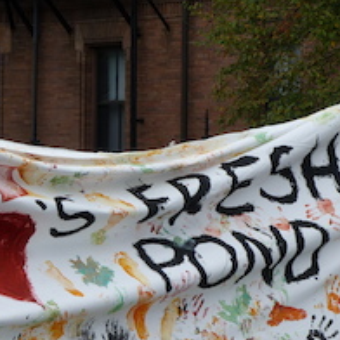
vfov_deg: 7.1
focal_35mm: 245
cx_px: 277
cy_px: 203
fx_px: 2723
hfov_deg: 7.1
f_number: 4
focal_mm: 18.3
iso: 100
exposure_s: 1/640
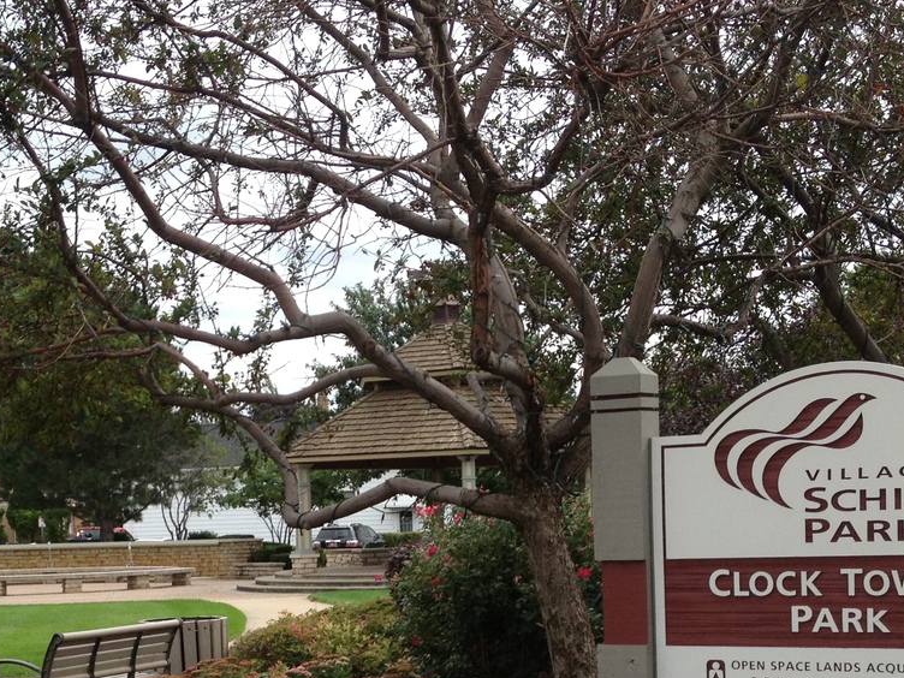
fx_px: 1750
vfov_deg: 21.3
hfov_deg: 28.9
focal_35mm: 67
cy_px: 647
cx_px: 335
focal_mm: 4.28
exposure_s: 1/642
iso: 50
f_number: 2.4
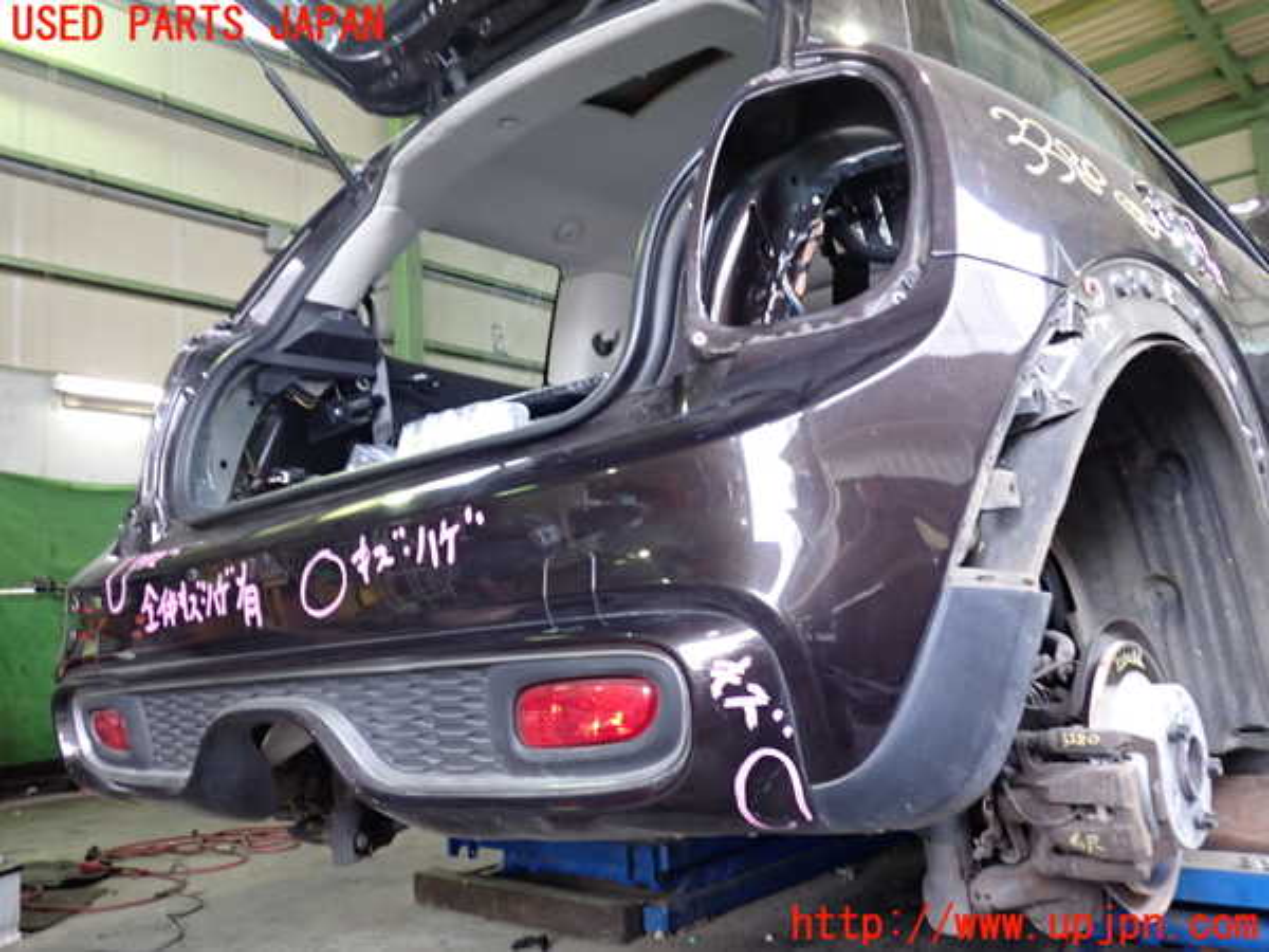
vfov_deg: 46.8
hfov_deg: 60.0
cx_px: 634
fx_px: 1100
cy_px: 476
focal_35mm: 30
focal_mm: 5.4
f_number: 2.3
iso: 400
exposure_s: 1/30
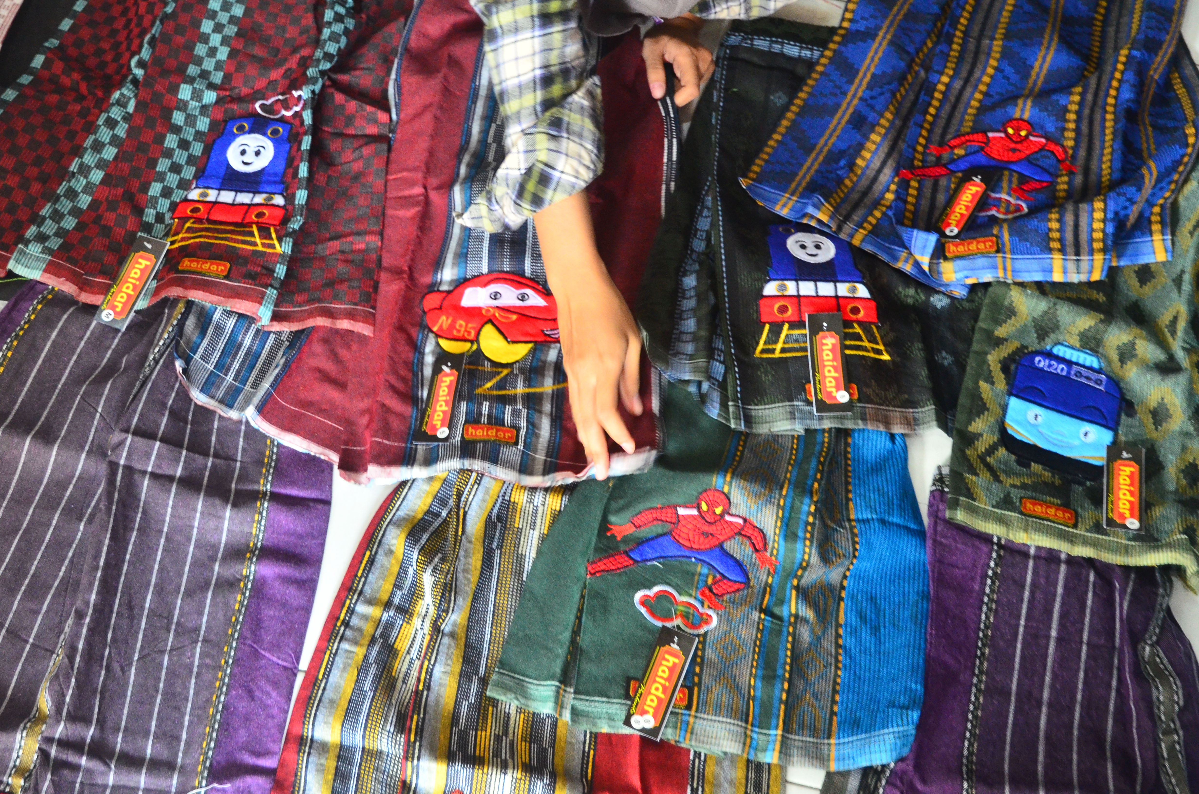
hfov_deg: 51.4
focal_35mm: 38
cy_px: 397
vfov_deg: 35.3
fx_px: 1246
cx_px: 600
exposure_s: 1/20
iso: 1100
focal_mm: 25
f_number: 4
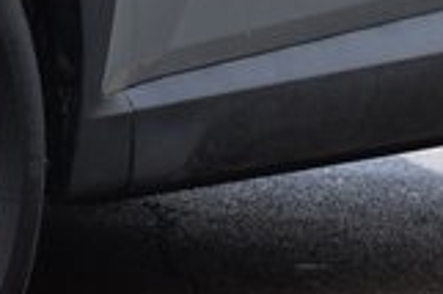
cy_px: -240
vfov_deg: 4.0
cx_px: -256
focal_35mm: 343
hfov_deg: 5.9
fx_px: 4216
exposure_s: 1/100
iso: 400
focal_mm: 36
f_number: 9
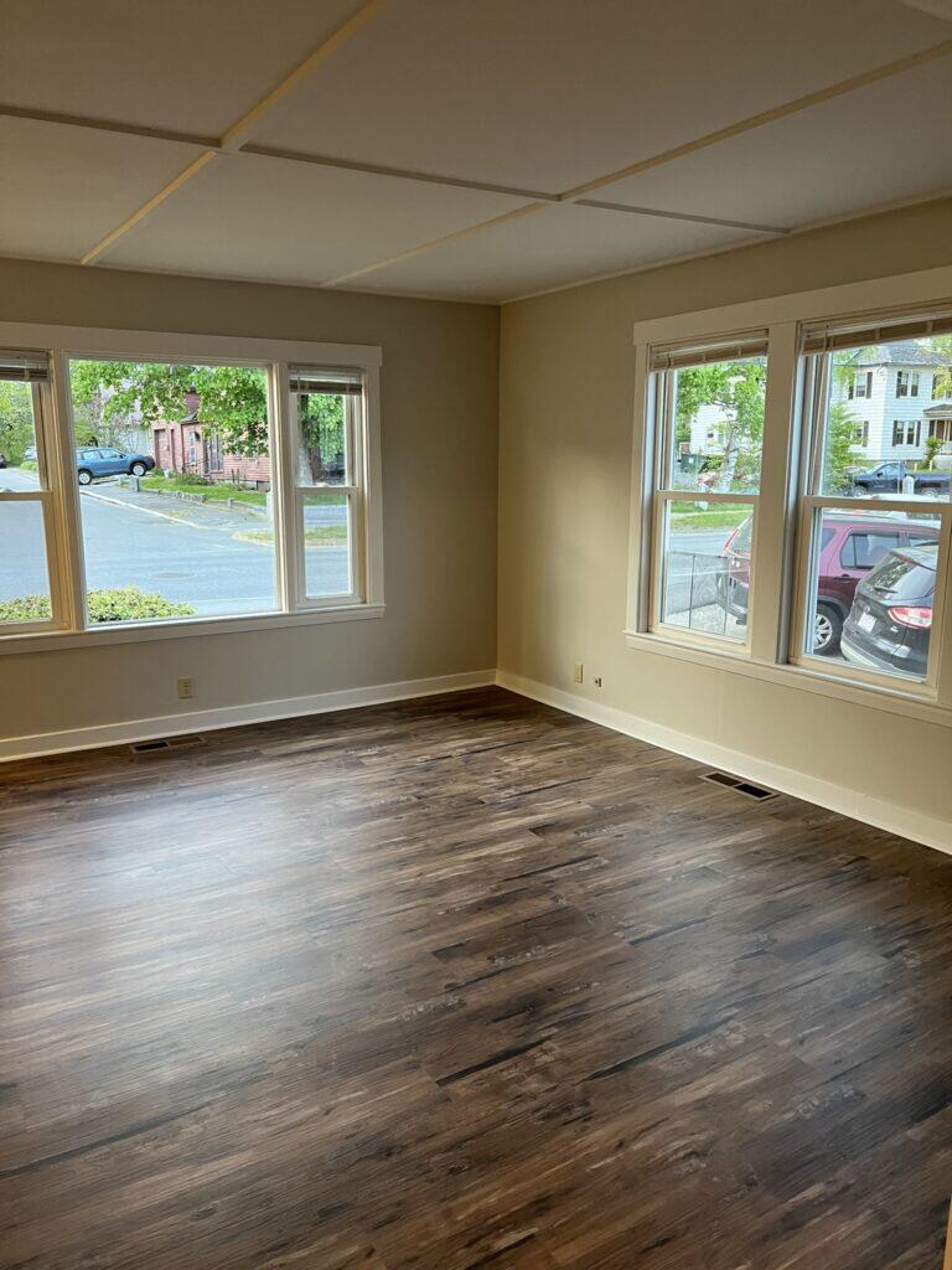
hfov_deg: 53.1
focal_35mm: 26
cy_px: 635
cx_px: 476
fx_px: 953
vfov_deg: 67.3
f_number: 1.5
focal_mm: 5.7
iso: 250
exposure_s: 1/60
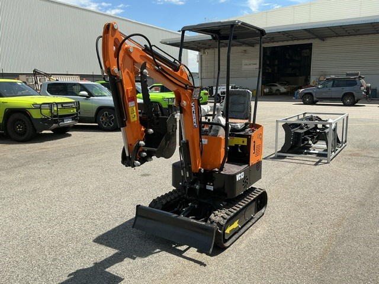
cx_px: 190
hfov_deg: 61.7
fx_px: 318
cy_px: 142
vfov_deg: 48.2
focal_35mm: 29
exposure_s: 1/1786
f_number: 1.8
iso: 25
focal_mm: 3
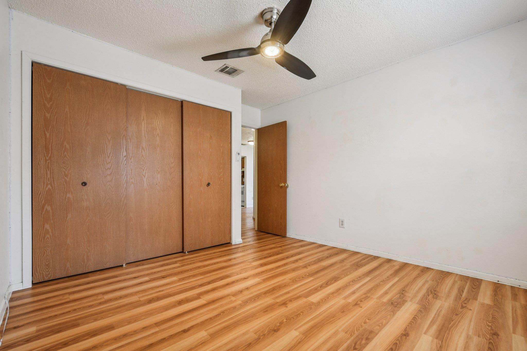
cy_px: 176
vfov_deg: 77.3
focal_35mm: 15
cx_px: 264
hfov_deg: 100.4
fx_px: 220
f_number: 8
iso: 400
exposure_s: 1/13
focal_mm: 10
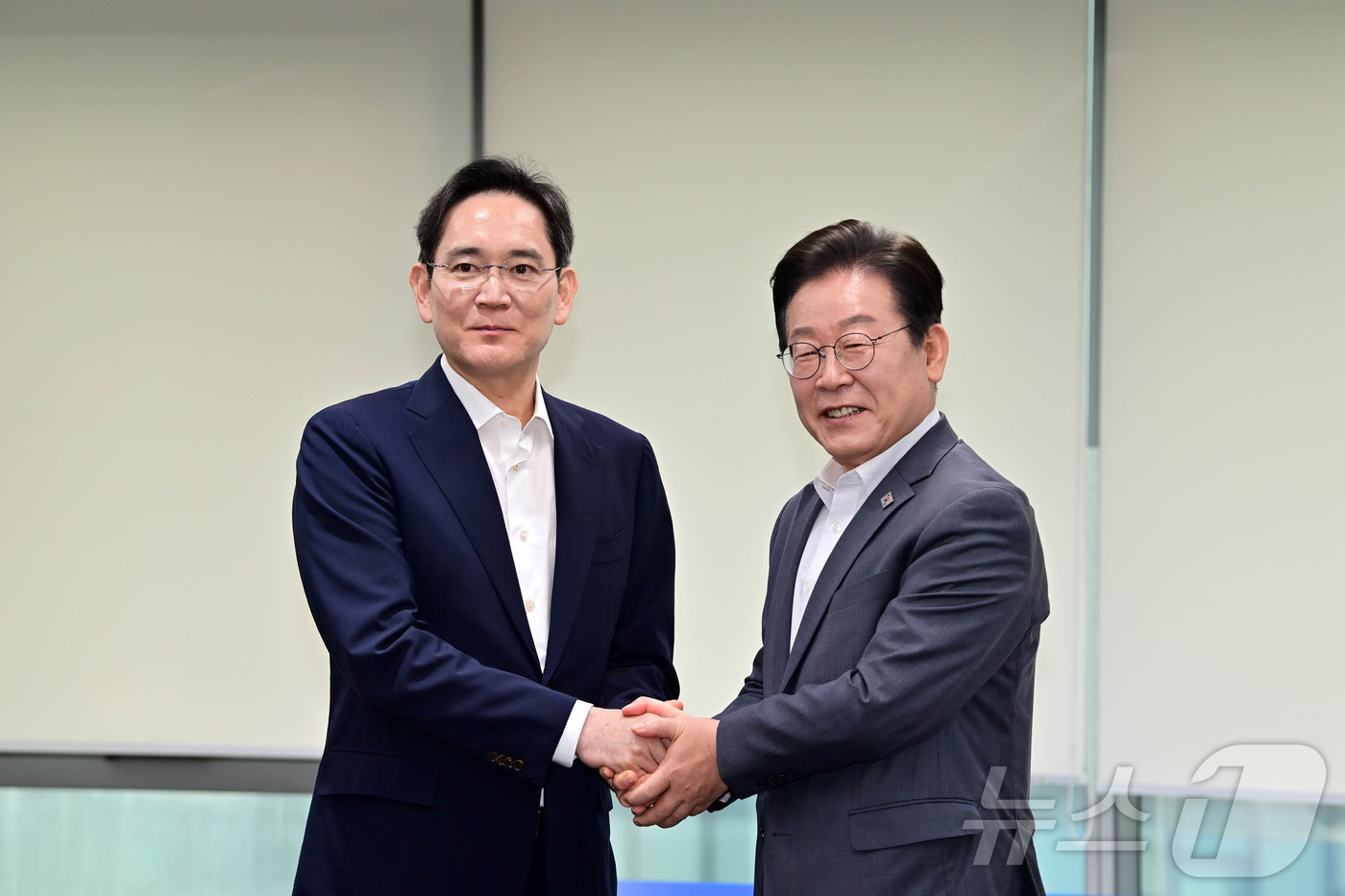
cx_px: 672
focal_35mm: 122
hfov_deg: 16.8
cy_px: 448
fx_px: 4557
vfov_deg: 11.2
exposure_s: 1/250
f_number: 5
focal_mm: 122
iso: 1250
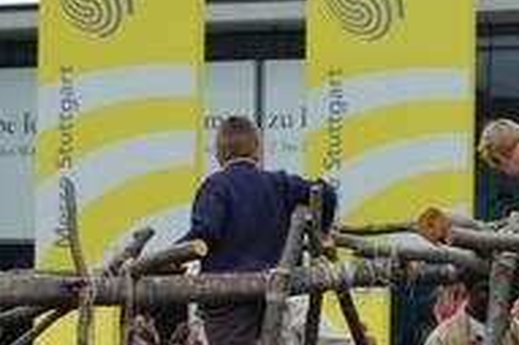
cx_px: 429
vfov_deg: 8.7
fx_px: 2261
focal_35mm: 157
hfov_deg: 13.0
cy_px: 230
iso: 400
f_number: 9
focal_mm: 50
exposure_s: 1/320
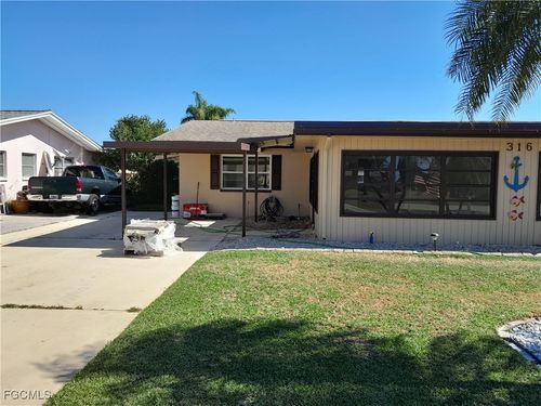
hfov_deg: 65.3
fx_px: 422
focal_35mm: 27
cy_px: 203
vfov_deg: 51.4
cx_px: 270
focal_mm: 4
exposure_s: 1/434
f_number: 1.8
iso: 40
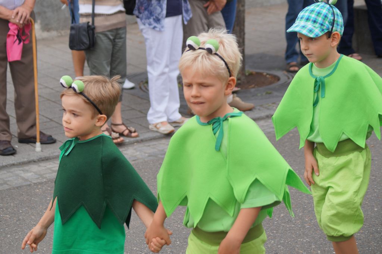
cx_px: 191
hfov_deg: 24.6
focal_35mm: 82
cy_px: 127
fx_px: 875
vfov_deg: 16.5
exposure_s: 1/250
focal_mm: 55
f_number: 4.5
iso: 100
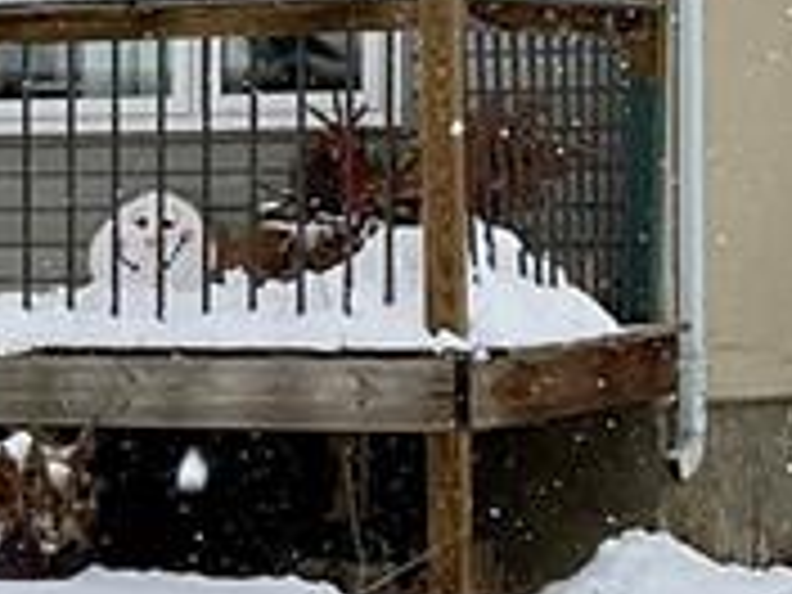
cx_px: -554
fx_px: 3867
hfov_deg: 11.0
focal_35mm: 169
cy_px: 148
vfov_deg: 8.8
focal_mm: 3
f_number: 1.8
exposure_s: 1/1490
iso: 16
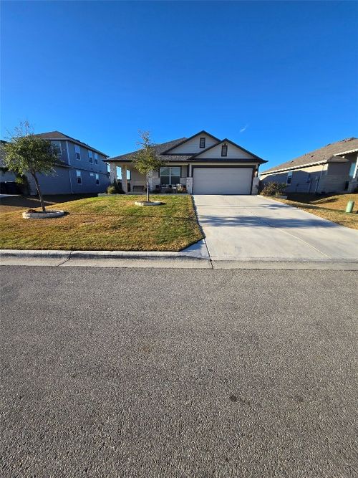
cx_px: 179
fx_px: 179
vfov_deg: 106.2
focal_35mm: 13
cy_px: 239
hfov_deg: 89.9
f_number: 2.2
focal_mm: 2.2
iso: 50
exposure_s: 1/1538
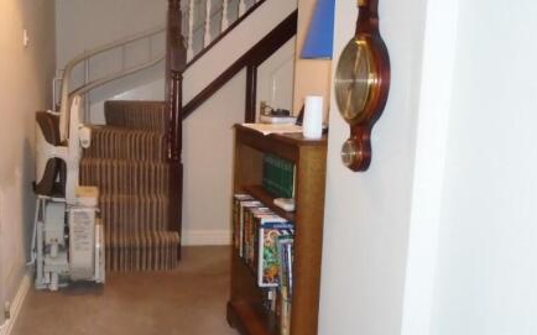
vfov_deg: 34.4
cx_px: 197
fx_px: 541
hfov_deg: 52.1
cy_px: 171
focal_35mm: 37
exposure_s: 1/30
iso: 400
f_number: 3.2
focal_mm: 4.6
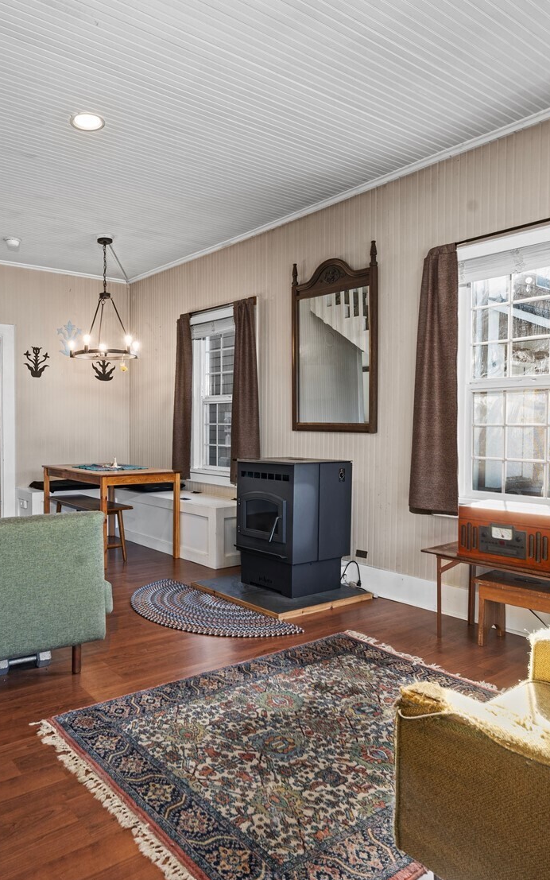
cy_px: 443
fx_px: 599
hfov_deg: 47.9
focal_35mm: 25
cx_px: 155
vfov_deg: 72.5
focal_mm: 16
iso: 400
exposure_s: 1/2
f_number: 9
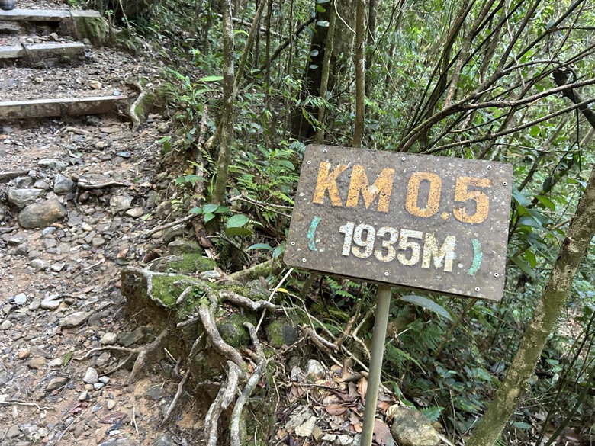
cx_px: 298
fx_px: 447
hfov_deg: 67.3
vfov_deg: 53.1
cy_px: 223
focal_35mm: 26
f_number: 1.5
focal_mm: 5.7
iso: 400
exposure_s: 1/60
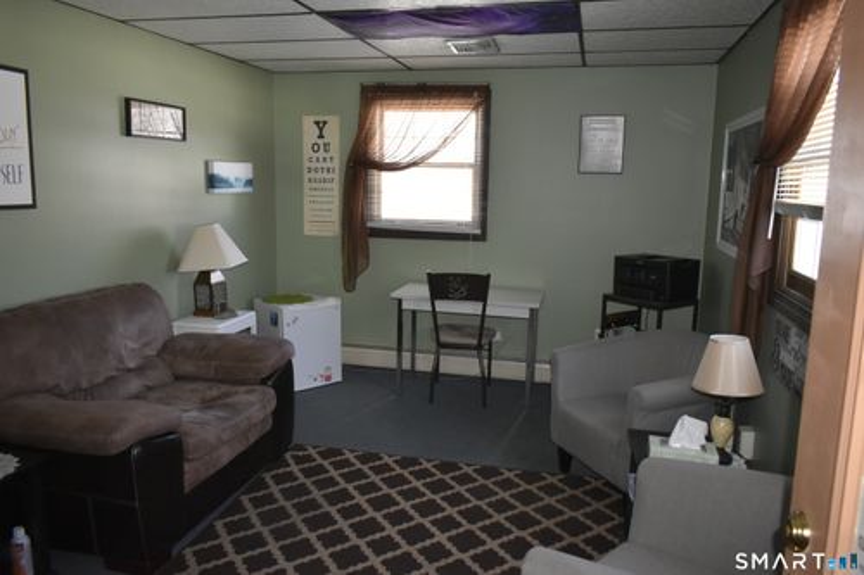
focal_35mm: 27
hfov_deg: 67.4
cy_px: 288
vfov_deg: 47.9
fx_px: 648
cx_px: 432
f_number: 3.5
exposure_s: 1/125
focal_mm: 18
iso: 1600
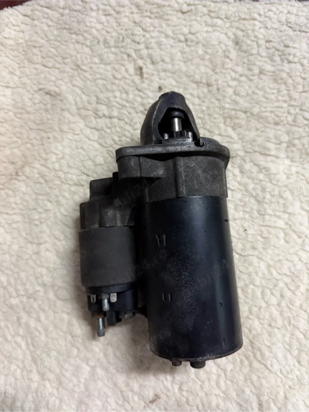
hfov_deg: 56.8
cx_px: 154
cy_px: 206
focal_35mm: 24
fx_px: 286
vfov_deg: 71.6
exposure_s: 1/33
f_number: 1.78
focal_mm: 6.76
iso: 640
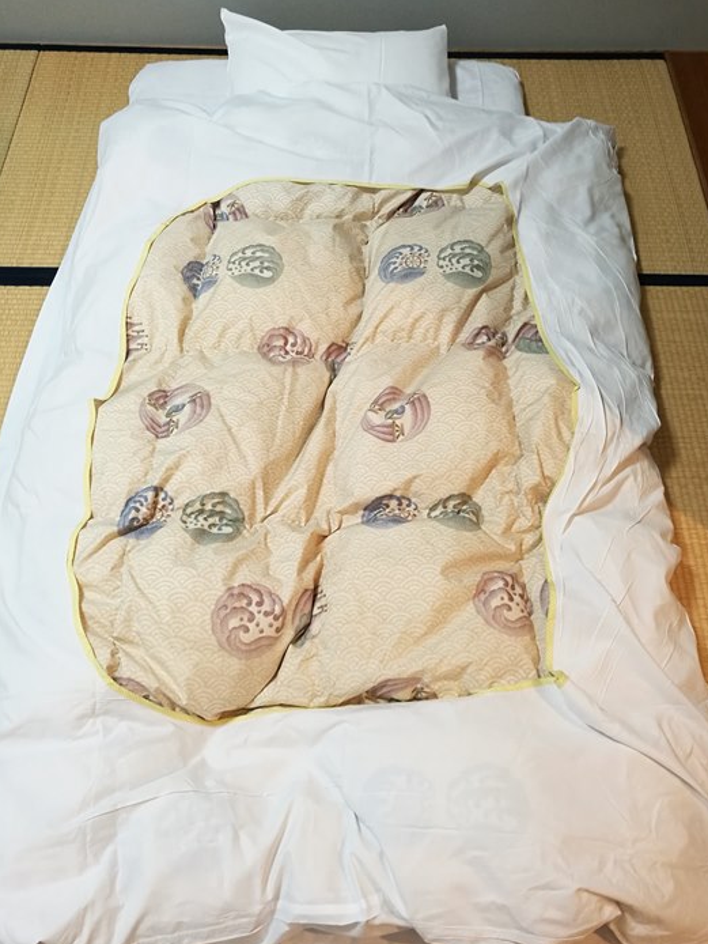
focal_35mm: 28
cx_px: 355
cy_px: 462
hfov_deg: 49.8
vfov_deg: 63.4
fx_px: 763
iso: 200
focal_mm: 4.5
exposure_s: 1/40
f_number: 2.2
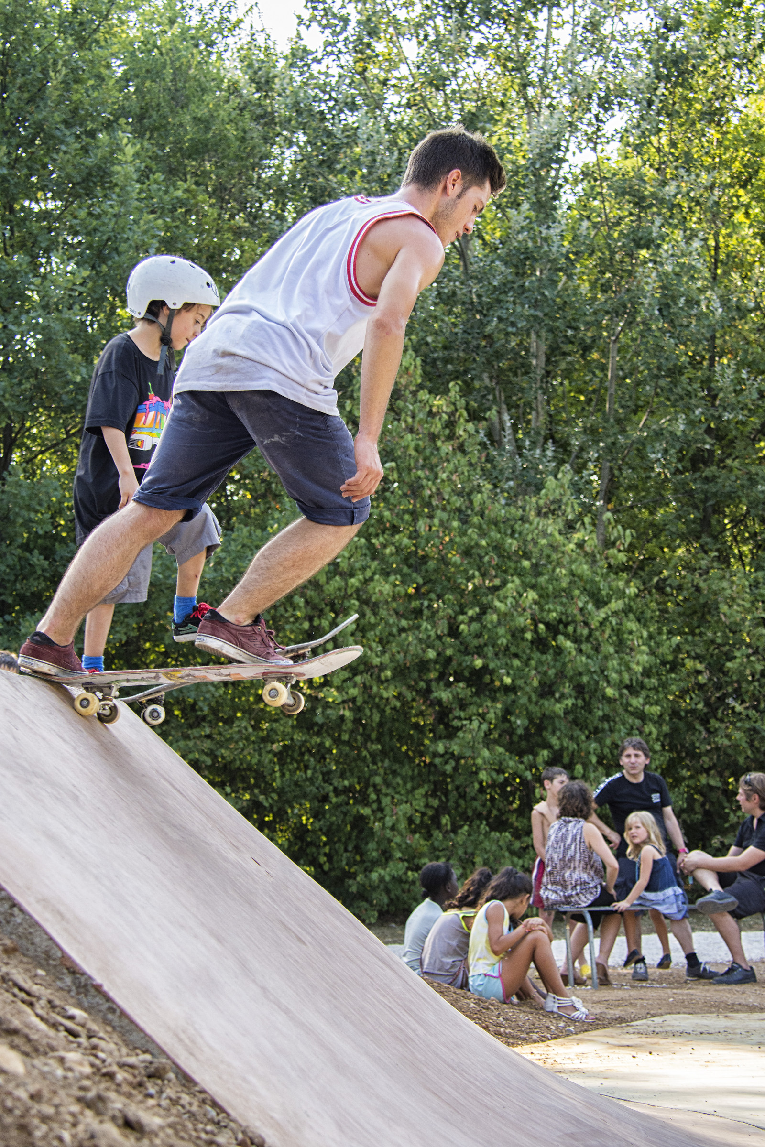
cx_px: 382
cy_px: 574
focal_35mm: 75
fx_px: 2390
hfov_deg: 18.2
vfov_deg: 27.0
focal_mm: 50
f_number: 5.3
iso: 800
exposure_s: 1/500
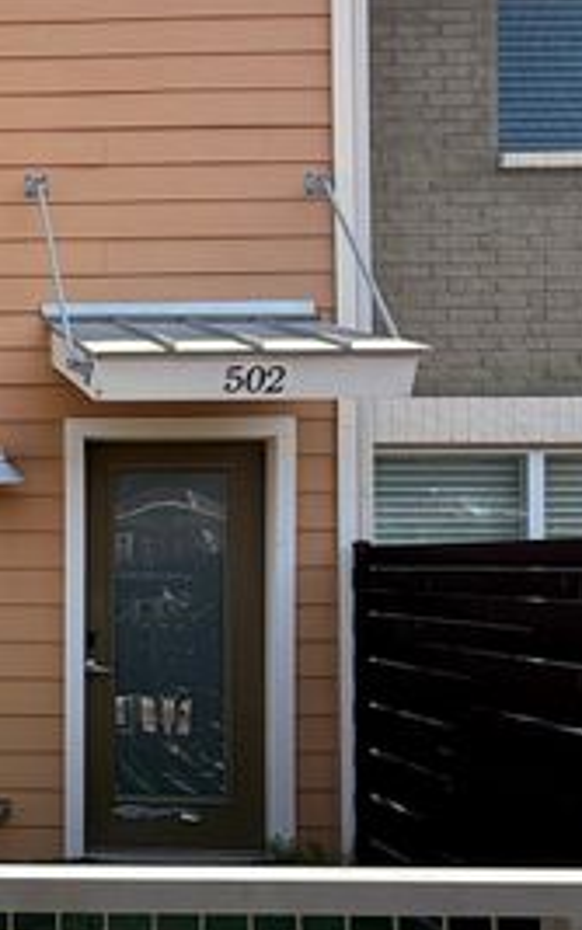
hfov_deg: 28.6
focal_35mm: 37
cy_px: 563
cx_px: -164
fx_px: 938
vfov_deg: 52.3
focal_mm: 2.22
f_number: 2.2
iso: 50
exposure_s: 1/554
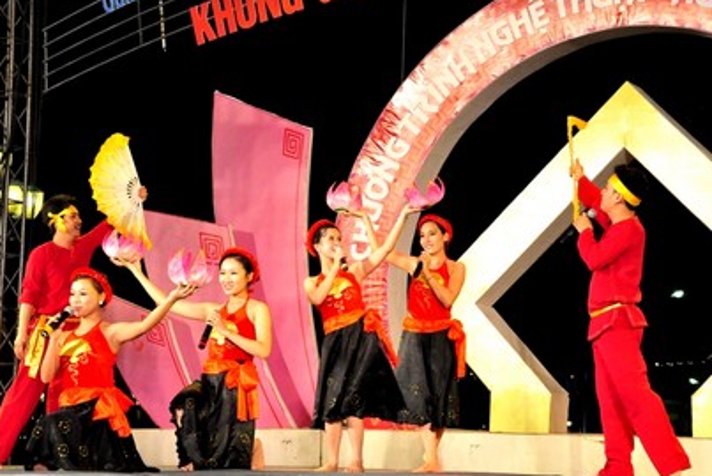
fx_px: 1919
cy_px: 252
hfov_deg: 21.0
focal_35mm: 97
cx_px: 355
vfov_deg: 14.1
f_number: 5
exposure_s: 1/250
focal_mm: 58
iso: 3200
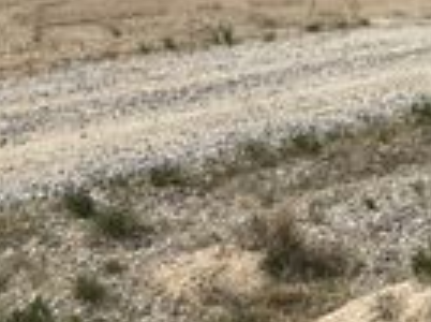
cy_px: -108
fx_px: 1119
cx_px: 671
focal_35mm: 90
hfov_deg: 18.9
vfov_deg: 15.5
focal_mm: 4
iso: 25
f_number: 1.8
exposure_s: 1/5348
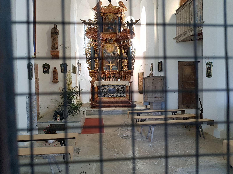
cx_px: 116
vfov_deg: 53.1
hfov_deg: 67.3
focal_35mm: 26
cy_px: 87
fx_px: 175
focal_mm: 4.2
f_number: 1.7
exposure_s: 1/29
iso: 160
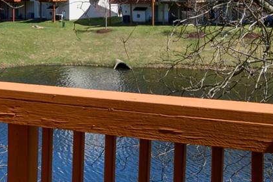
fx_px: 705
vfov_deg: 14.3
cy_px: -36
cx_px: 14
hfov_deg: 21.3
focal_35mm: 93
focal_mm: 19
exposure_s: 1/200
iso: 200
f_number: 16
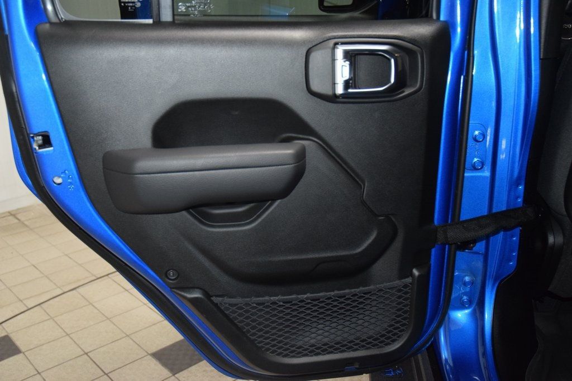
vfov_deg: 36.9
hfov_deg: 53.1
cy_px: 190
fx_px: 572
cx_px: 286
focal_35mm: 36
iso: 2200
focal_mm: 24
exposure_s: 1/125
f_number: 3.8
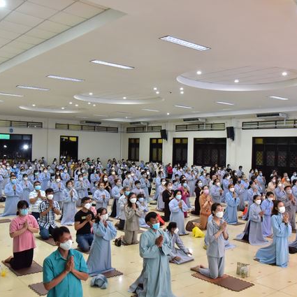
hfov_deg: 42.8
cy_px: 151
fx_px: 379
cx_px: 165
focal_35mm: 39
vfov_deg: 42.8
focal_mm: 30
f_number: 5.6
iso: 5000
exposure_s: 1/125
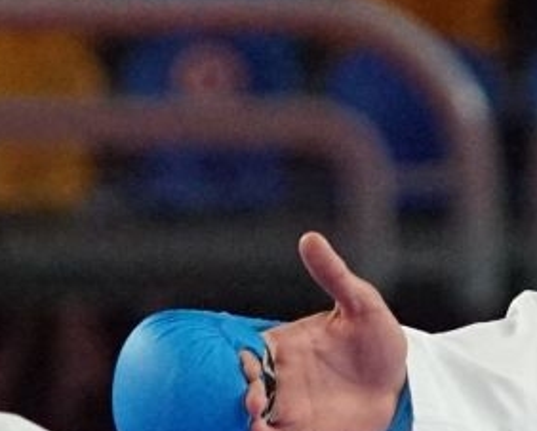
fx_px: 19276
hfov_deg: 1.6
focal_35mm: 1212
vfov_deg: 1.3
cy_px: 307
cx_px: 272
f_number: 2.8
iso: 3200
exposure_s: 1/2000
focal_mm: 135
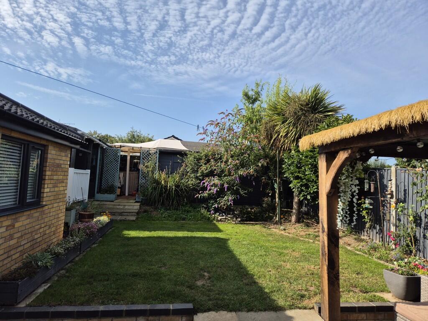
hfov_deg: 73.9
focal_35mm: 23
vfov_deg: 58.9
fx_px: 284
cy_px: 160
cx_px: 214
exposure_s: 1/1532
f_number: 1.8
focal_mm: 5.4
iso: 25
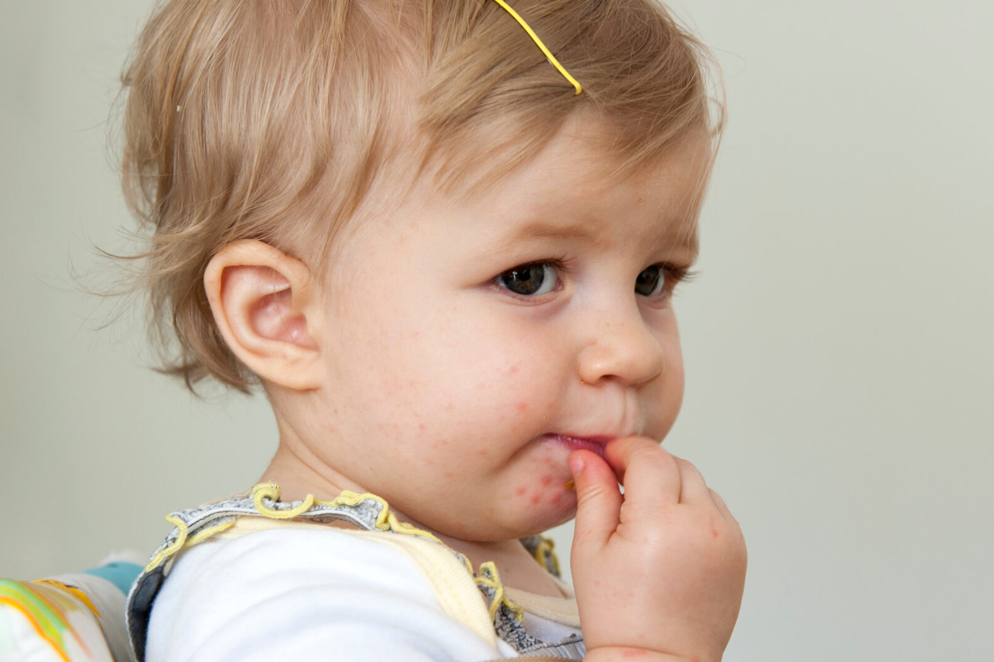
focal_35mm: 77
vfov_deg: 17.7
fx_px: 2125
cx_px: 610
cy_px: 364
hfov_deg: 26.3
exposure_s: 1/80
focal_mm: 48
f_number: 4.5
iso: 400
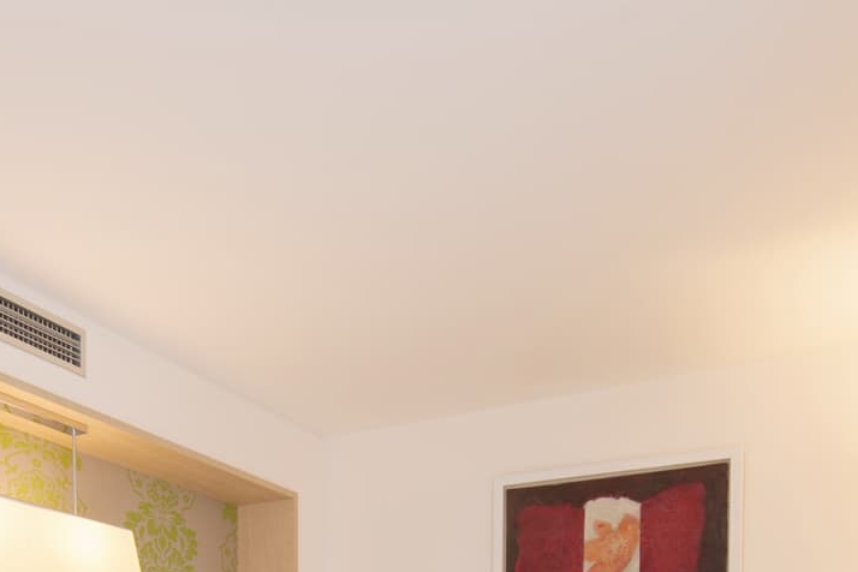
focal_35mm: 42
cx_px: 370
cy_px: 762
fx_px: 1001
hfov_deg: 46.3
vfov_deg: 26.5
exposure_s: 1/2.5
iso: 100
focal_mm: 15
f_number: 8
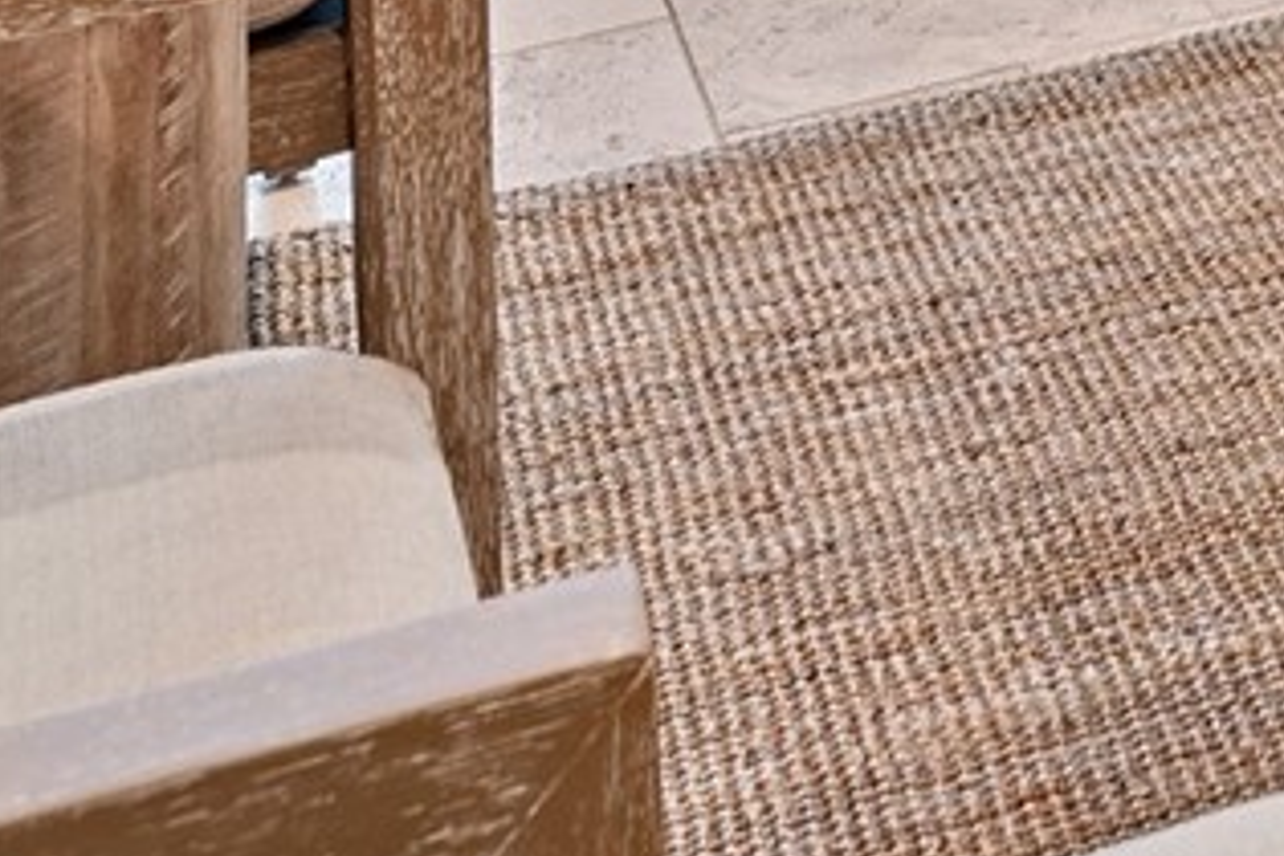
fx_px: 3644
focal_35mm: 102
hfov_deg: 17.8
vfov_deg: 10.1
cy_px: -1661
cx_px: 1952
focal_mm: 15.8
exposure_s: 1/3
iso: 320
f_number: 8
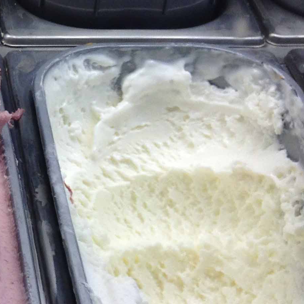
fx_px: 1103
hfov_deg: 14.4
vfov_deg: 15.7
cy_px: 104
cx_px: -180
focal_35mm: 111
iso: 80
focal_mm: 4.28
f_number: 2.4
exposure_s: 1/120
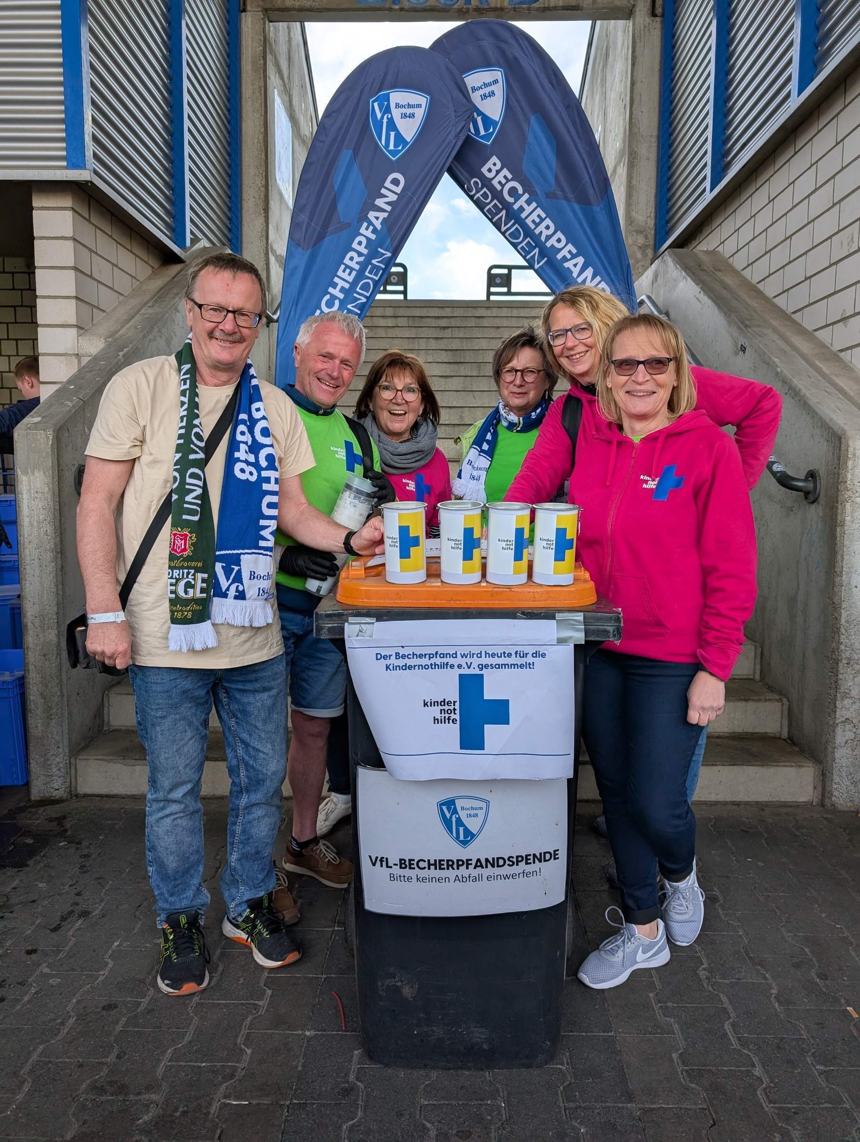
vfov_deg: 71.5
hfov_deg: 56.9
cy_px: 571
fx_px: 793
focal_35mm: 24
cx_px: 430
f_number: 1.68
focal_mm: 6.9
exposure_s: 1/395
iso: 23
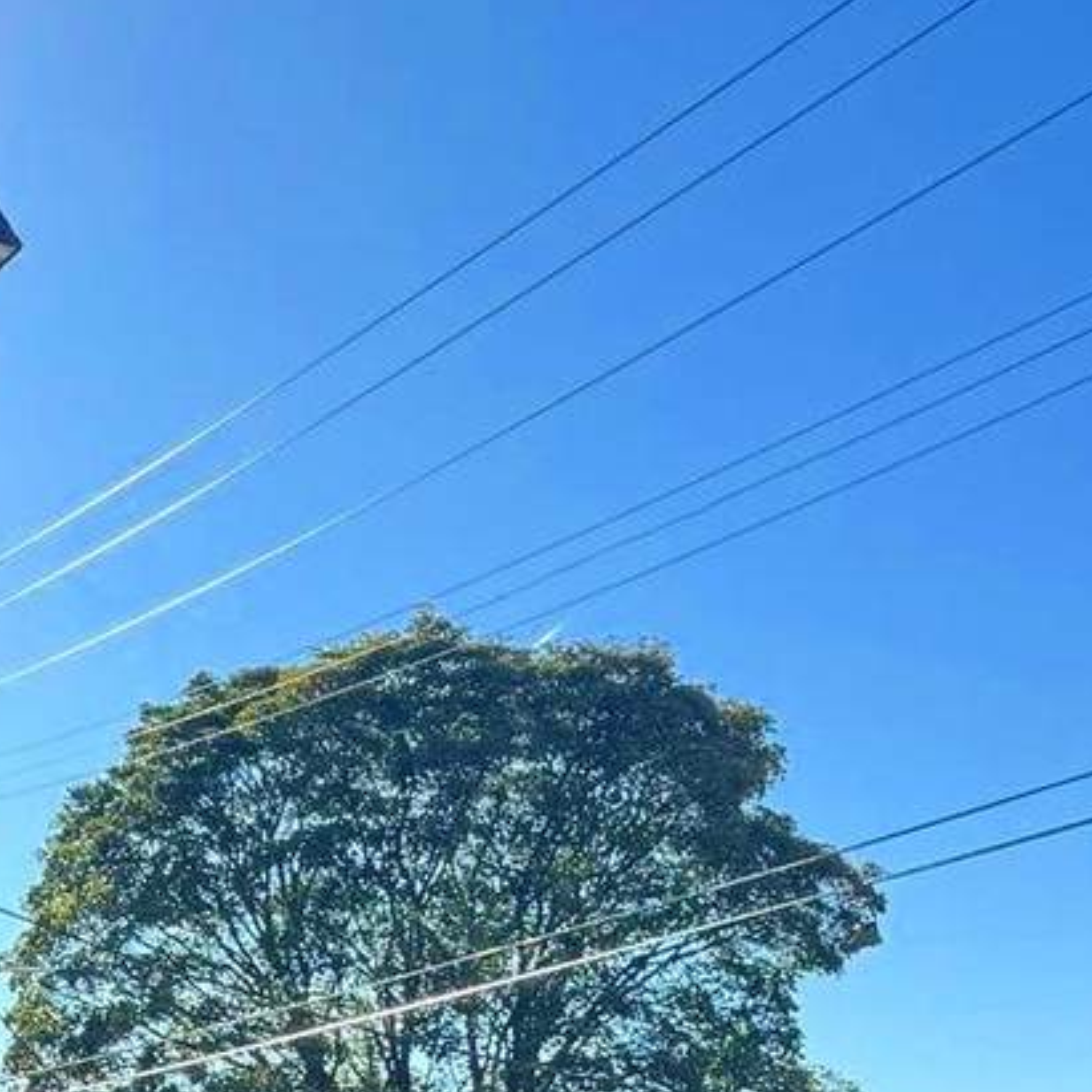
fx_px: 2356
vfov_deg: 25.8
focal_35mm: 66
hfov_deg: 24.7
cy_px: 824
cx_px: -43
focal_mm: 6.76
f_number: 1.78
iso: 80
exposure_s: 1/4608
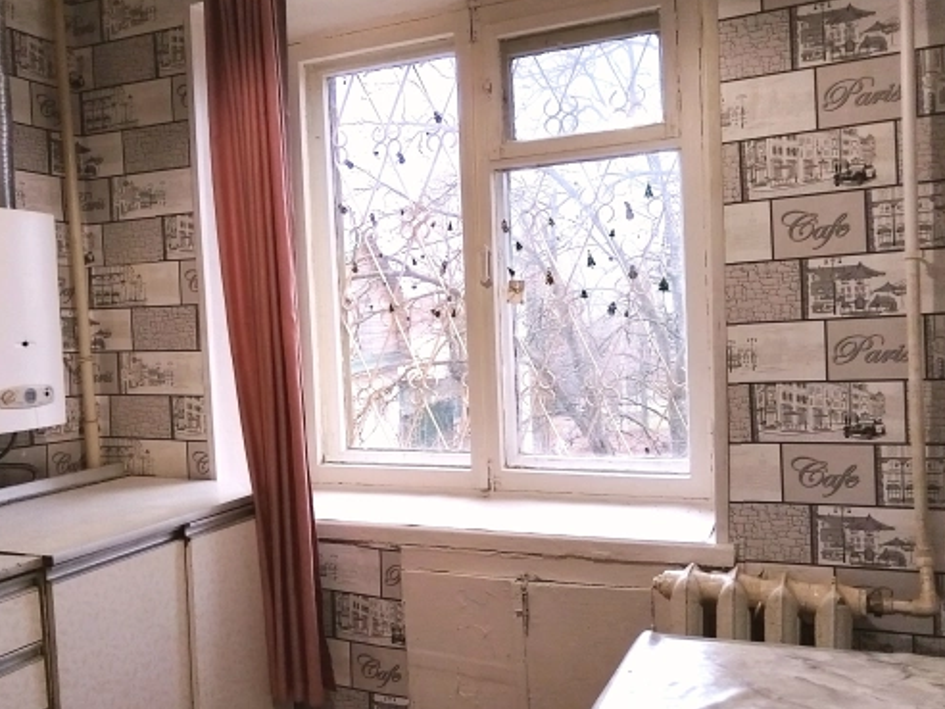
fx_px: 901
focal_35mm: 33
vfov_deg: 42.9
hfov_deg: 55.1
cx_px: 405
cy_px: 359
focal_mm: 4.95
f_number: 1.9
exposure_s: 1/60
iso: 357
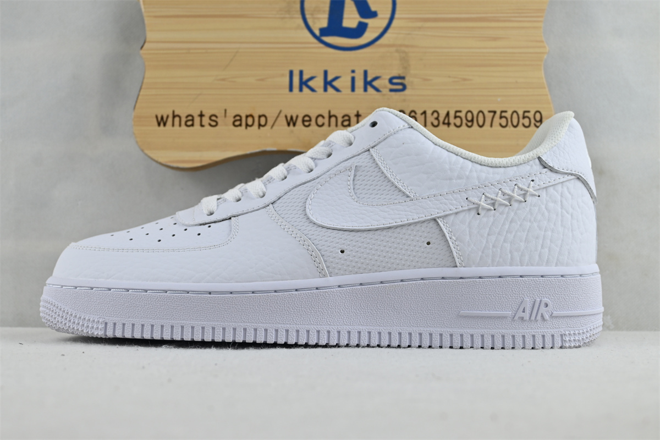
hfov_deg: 40.5
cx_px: 330
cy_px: 220
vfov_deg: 27.7
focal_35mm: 49
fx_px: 894
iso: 100
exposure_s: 1/60
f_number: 5
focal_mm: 32.5
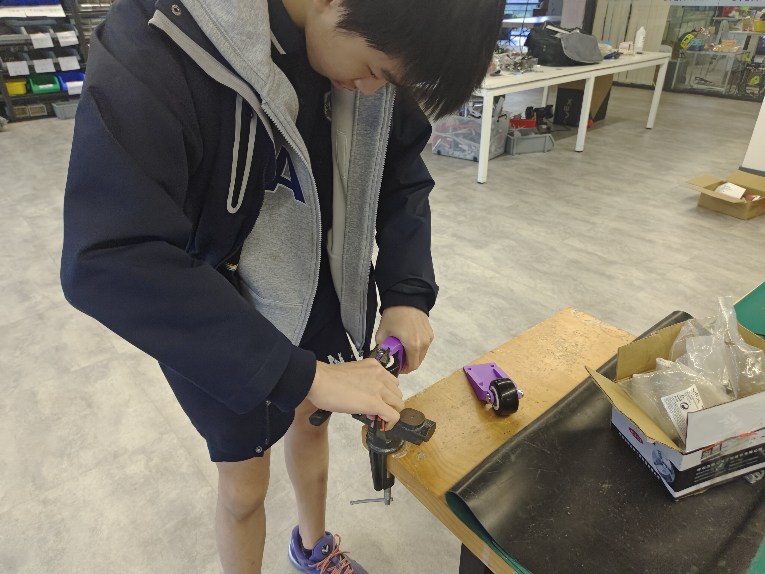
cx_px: 382
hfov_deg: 71.6
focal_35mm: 24
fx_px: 530
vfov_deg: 56.8
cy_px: 287
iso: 64
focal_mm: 5.56
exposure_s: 1/65.7
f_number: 1.88
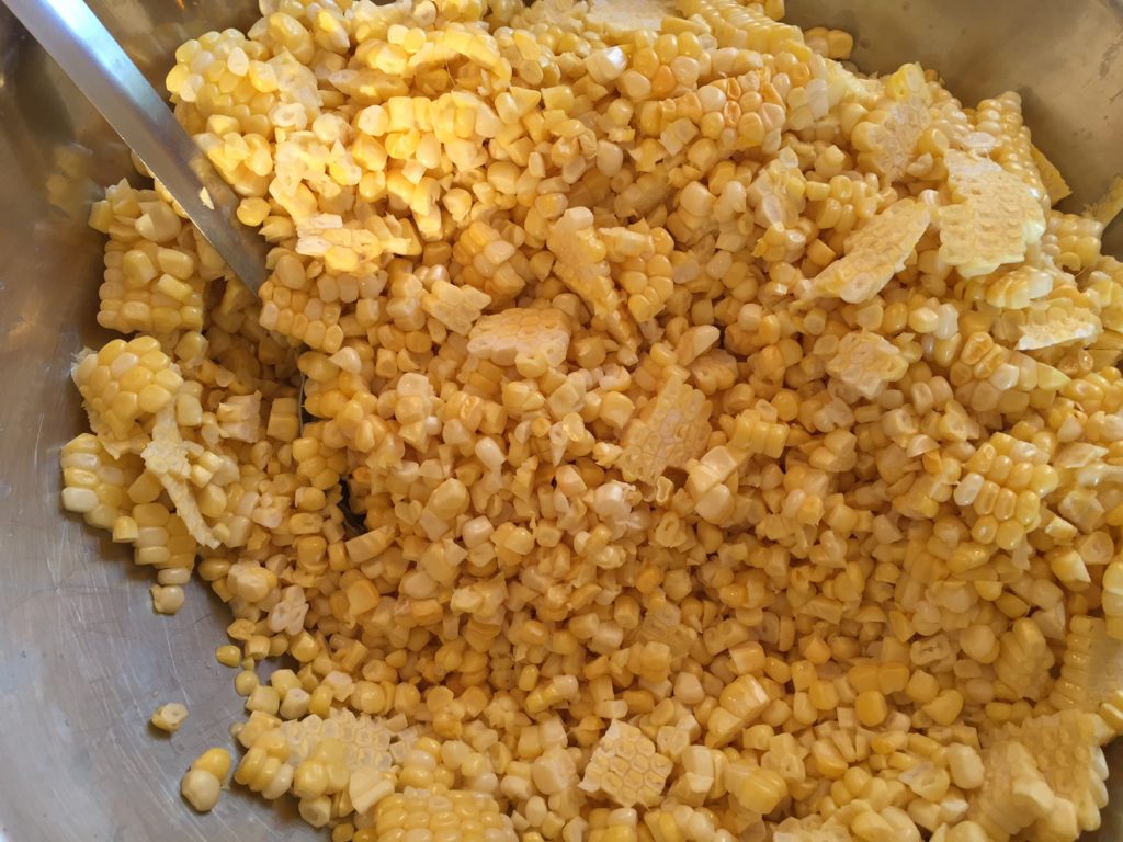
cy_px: 421
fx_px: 941
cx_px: 562
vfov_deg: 48.2
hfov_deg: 61.7
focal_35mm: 29
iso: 64
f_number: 2.2
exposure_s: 1/30
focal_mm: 4.15
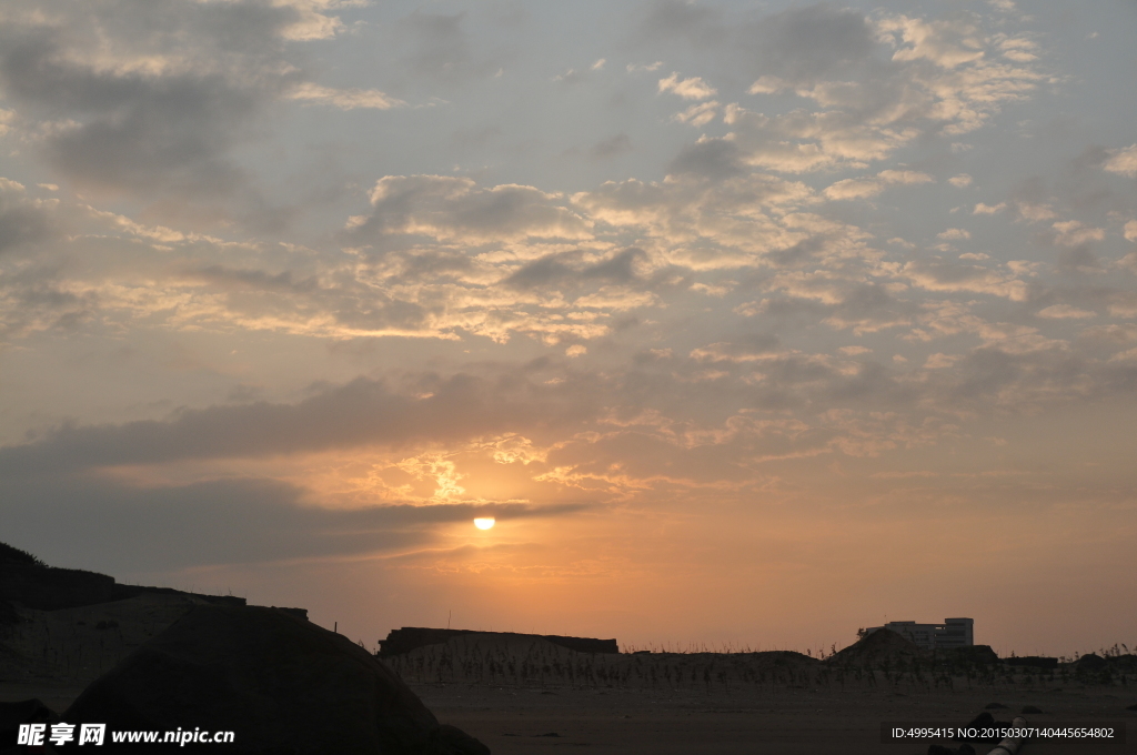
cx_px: 568
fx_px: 2082
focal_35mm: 66
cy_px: 378
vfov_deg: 20.6
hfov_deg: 30.5
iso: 200
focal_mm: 44
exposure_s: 1/800
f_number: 6.3
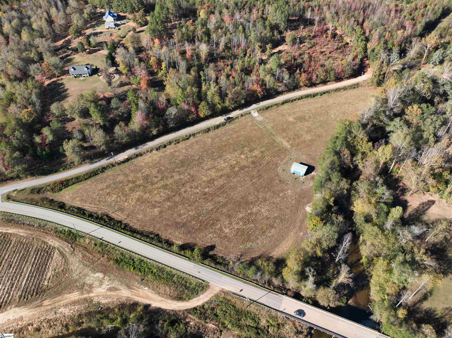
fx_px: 313
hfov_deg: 71.6
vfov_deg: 56.8
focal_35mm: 24
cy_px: 169
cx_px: 226
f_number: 2.8
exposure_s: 1/120
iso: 100
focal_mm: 12.29
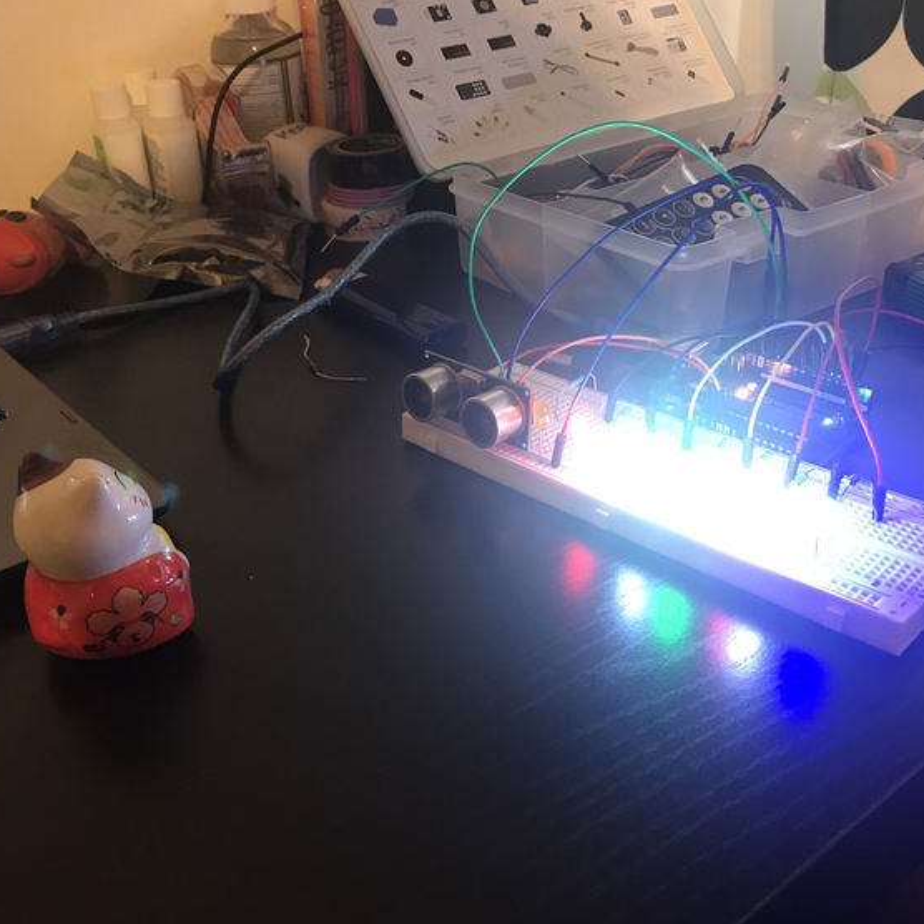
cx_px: 401
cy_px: 471
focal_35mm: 34
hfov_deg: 48.3
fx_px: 1027
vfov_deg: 48.4
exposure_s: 1/13
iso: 100
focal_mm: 3.99
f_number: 1.8
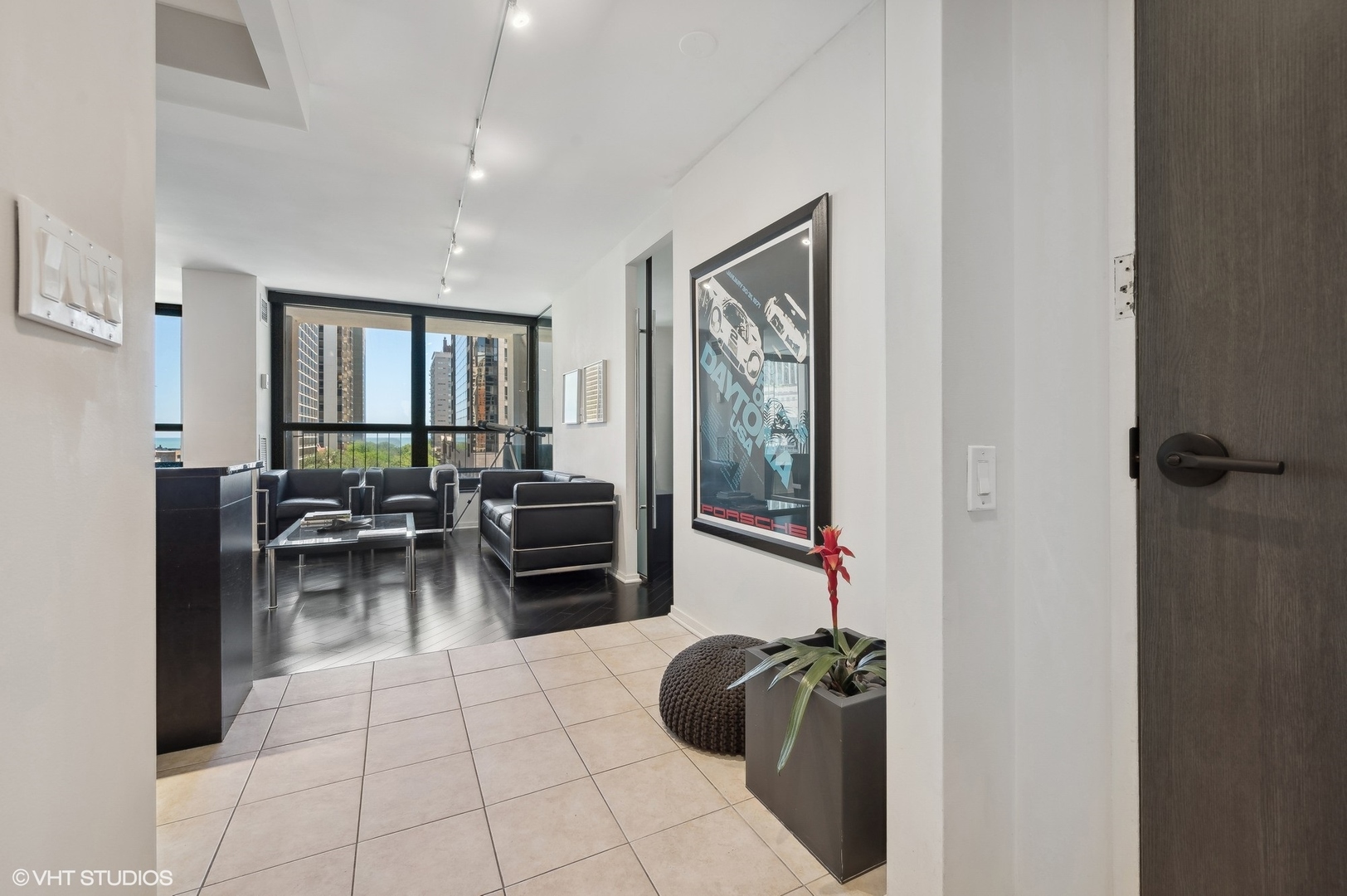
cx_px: 674
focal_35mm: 14
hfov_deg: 104.3
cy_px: 448
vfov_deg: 81.1
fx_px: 523
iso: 400
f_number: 8
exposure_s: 1/25
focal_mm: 14
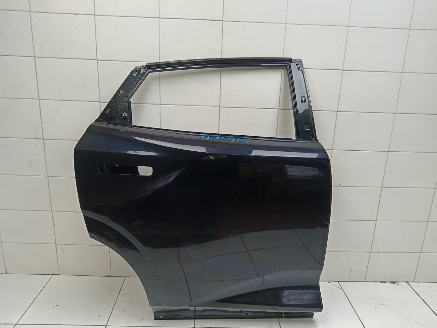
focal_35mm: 27
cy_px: 164
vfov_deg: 51.4
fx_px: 341
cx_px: 218
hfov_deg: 65.3
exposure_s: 1/100
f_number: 1.9
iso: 299
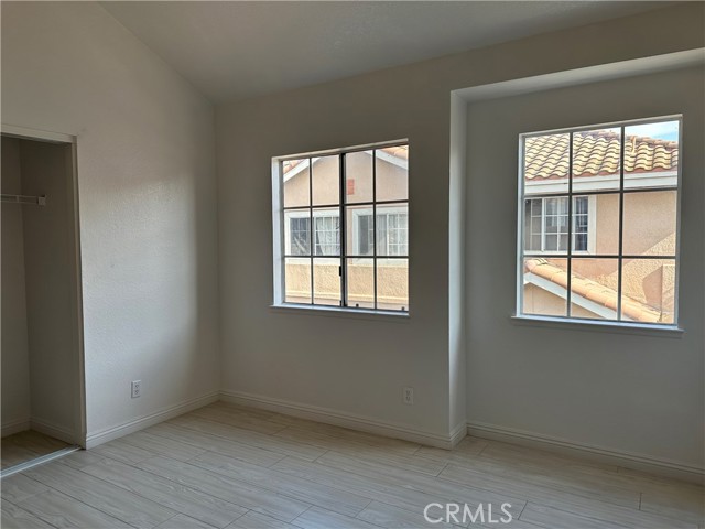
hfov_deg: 71.6
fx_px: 489
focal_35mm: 24
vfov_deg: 56.8
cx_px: 352
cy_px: 264
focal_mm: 6.86
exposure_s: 1/650
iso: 80
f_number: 1.78
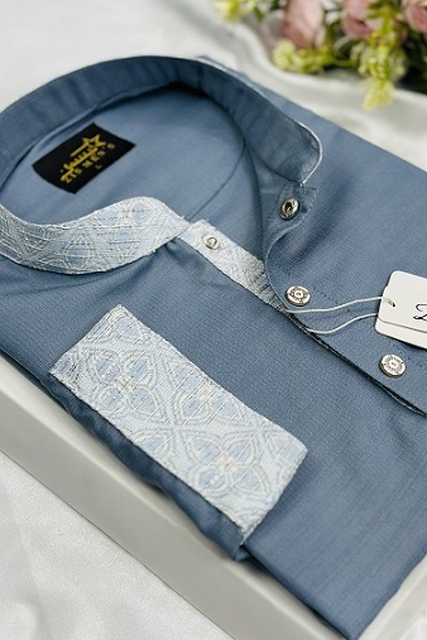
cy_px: 290
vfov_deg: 33.9
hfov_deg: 22.9
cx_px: 268
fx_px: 1050
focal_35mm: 59
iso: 64
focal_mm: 6.86
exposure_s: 1/172
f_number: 1.78
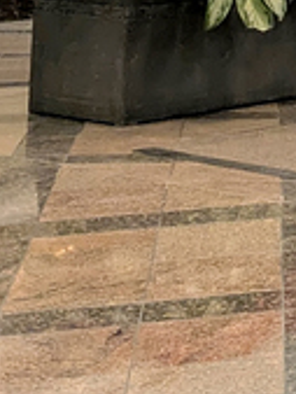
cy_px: -175
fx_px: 1822
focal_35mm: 160
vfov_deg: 11.9
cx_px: 824
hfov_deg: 8.2
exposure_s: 1/40
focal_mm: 5.43
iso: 131
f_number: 1.89
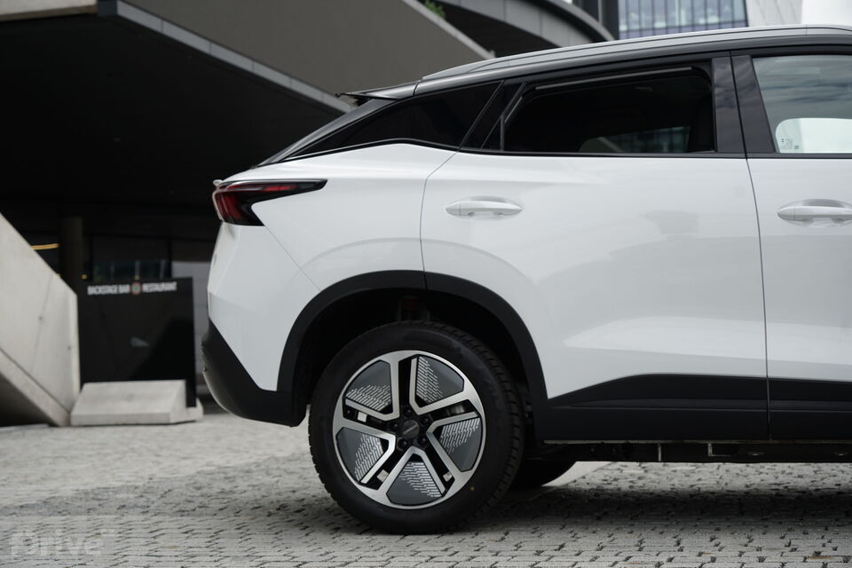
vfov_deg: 20.3
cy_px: 284
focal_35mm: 67
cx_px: 426
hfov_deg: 30.1
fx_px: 1586
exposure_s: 1/200
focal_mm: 67
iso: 100
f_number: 5.6
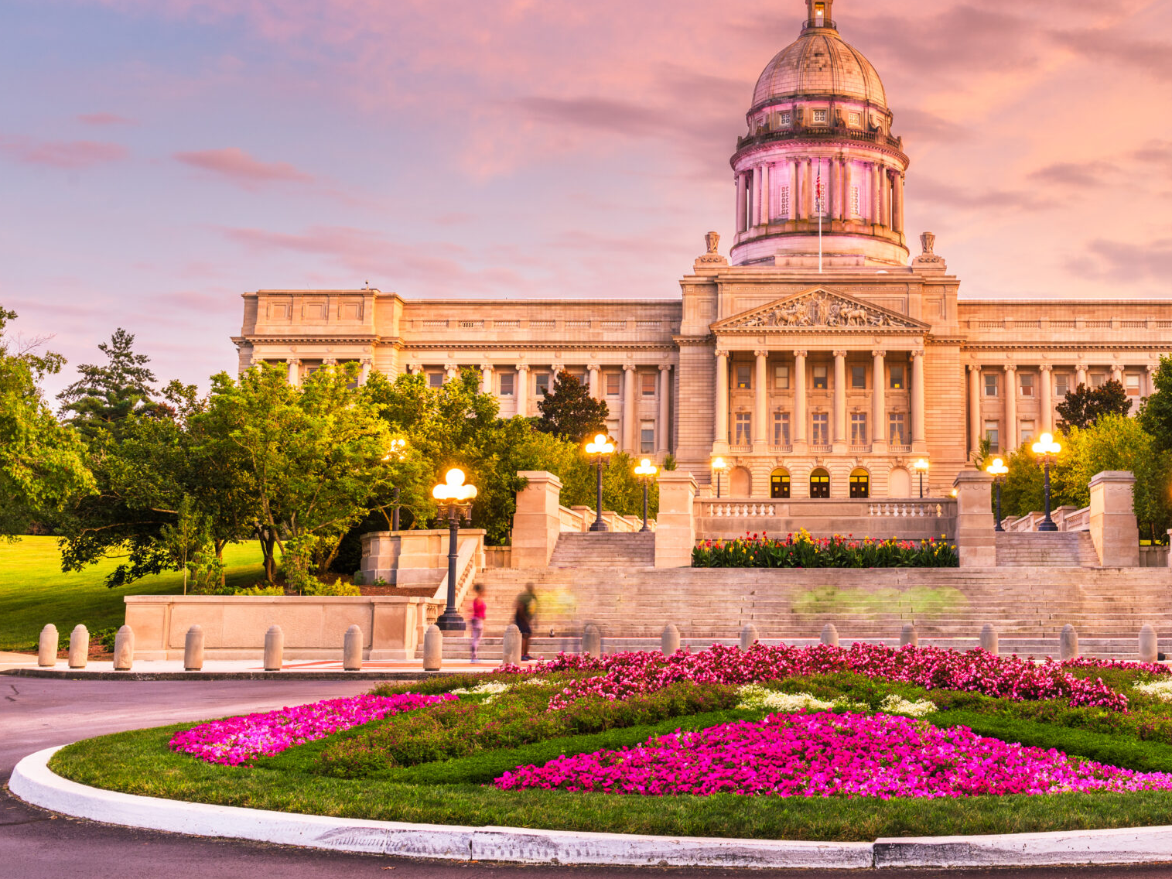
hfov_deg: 36.3
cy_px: 267
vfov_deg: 27.8
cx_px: 818
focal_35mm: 52
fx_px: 1760
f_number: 11
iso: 64
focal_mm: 32
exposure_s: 5
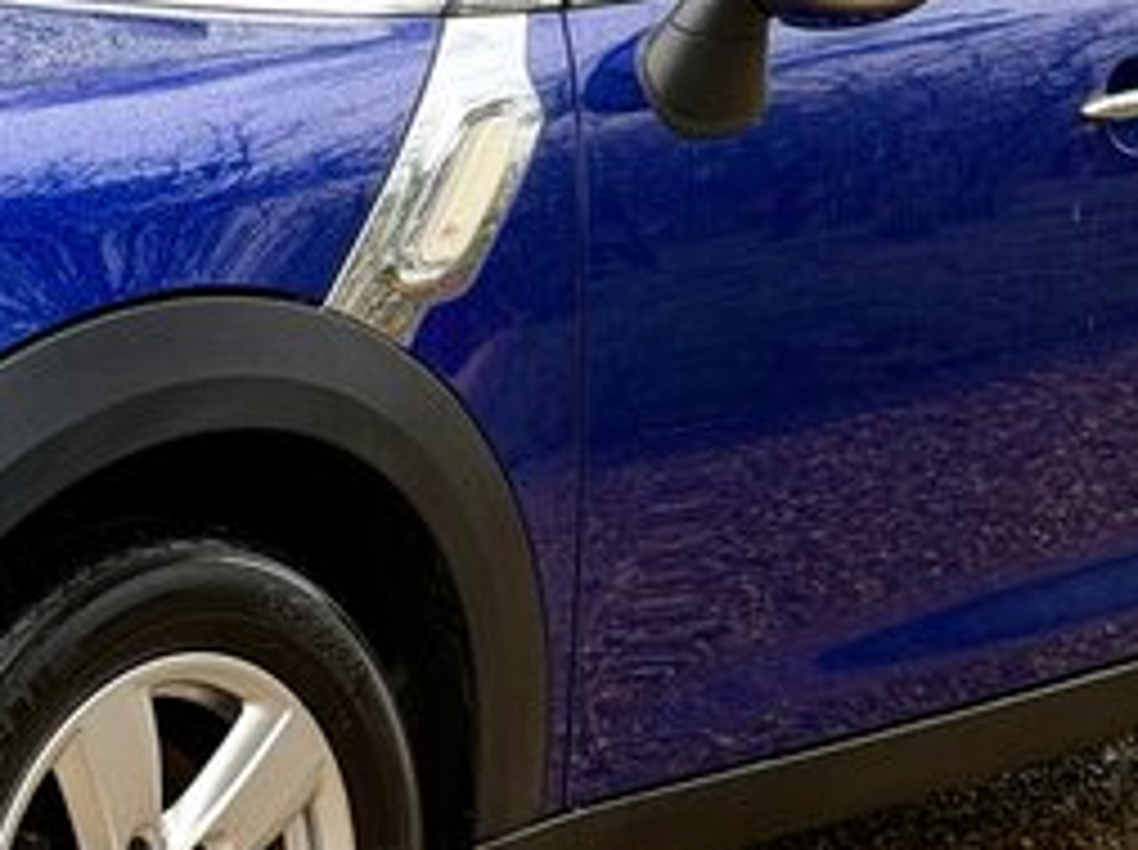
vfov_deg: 9.7
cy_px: 612
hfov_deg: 13.0
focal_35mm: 152
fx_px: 4990
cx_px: 243
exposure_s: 1/134
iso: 100
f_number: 1.78
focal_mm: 6.76
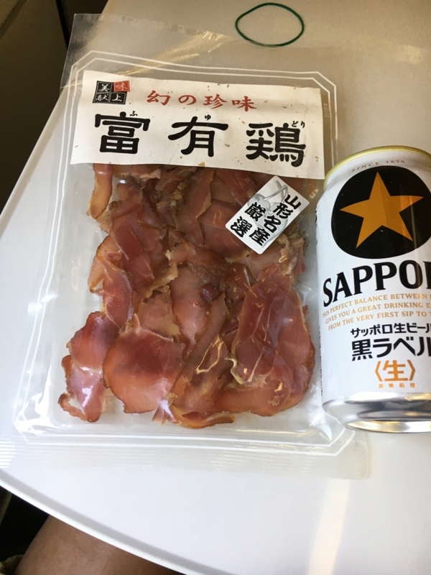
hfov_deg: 48.2
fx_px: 481
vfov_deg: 61.7
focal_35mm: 29
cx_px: 216
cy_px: 288
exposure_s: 1/30
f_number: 2.2
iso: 32
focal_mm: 4.15
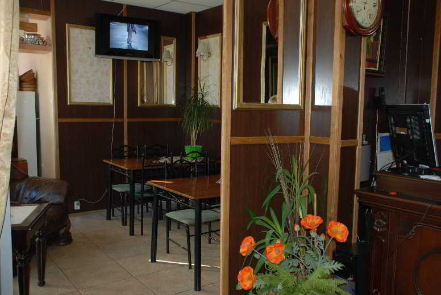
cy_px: 148
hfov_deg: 55.7
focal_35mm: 34
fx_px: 417
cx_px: 223
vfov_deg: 39.0
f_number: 3.8
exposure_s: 1/60
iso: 200
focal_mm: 22
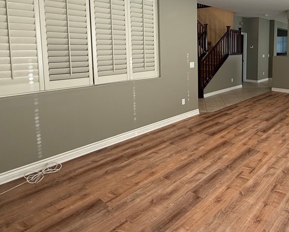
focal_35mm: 26
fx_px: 223
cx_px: 237
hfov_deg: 59.9
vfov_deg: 53.2
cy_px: 67
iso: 160
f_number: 2.2
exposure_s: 1/99
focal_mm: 2.22
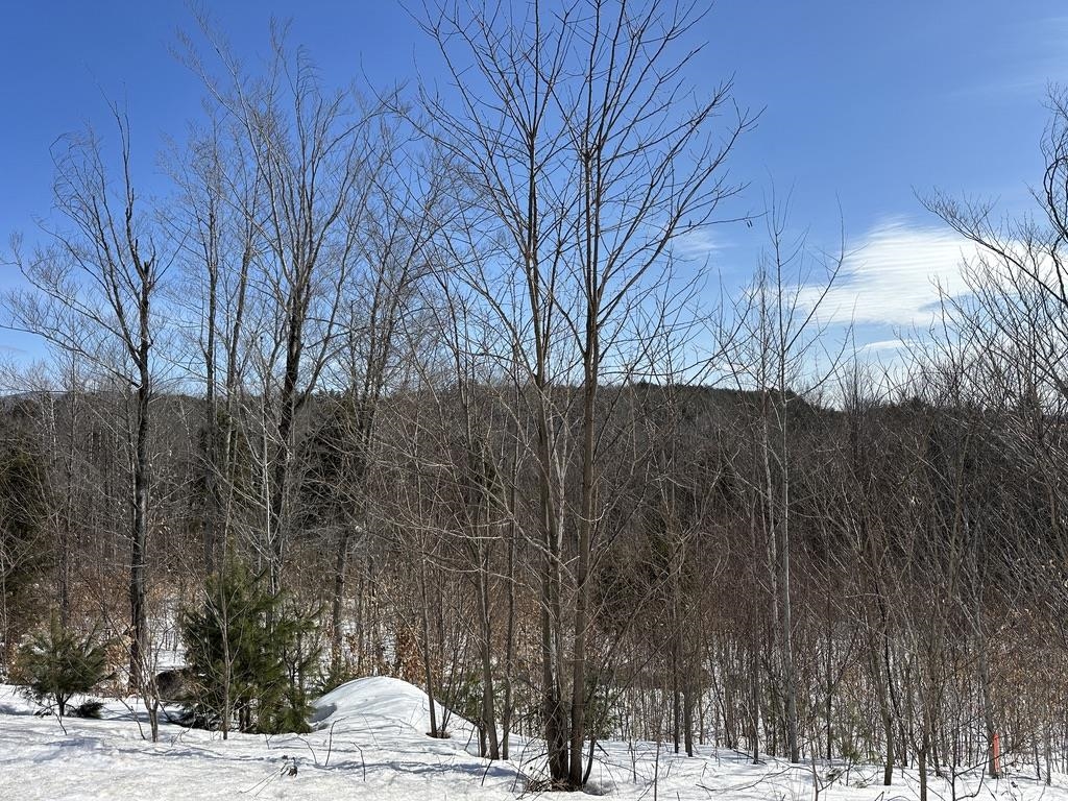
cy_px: 400
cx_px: 534
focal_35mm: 24
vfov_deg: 56.8
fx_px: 740
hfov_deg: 71.6
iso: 80
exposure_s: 1/6211
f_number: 1.78
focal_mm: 6.86
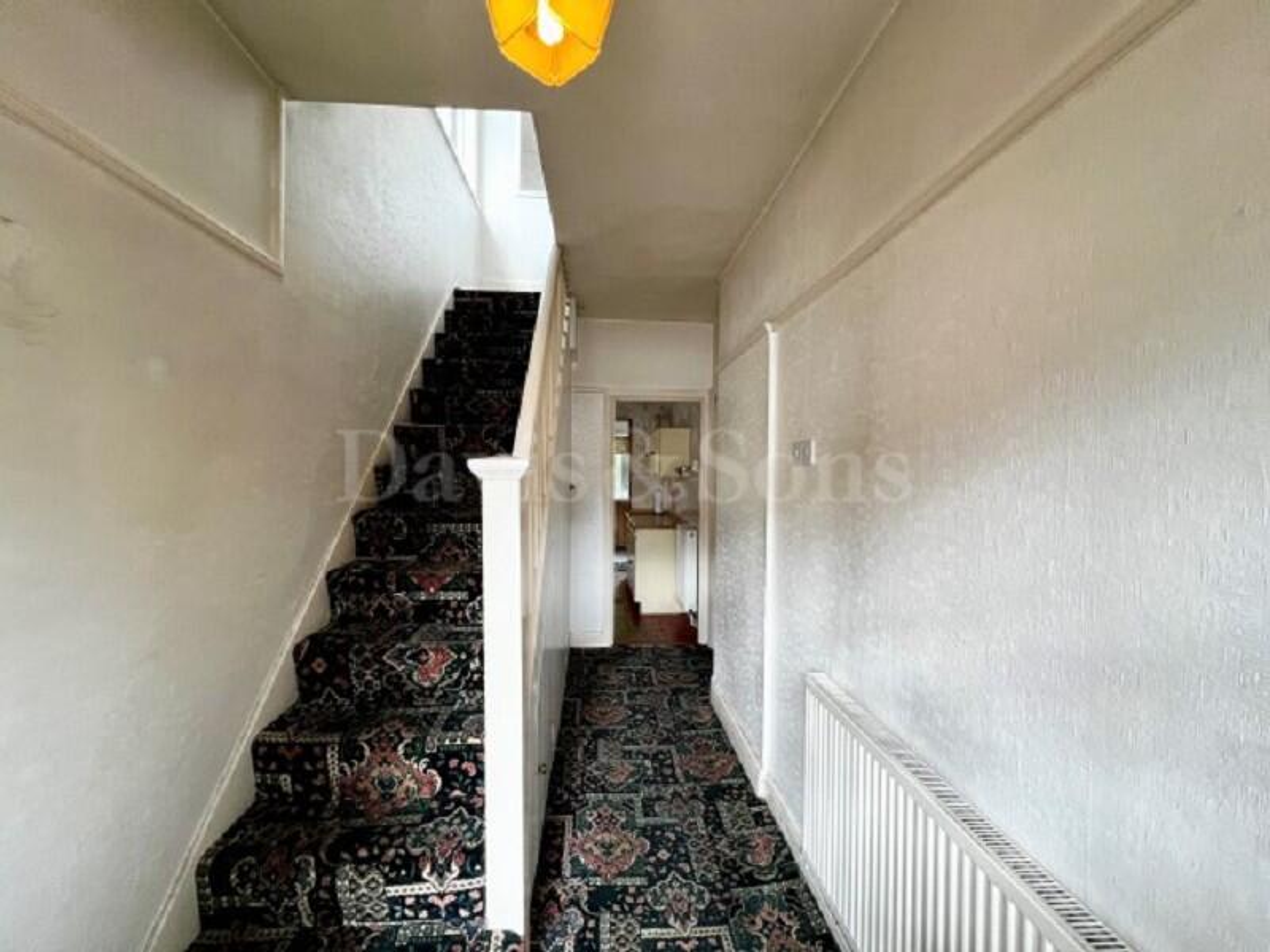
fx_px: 477
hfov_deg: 106.2
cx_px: 635
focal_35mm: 13
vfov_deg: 89.9
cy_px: 476
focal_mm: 1.57
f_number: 1.8
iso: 160
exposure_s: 1/100
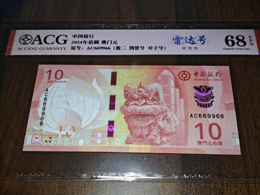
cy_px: 98
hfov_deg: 38.2
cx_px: 130
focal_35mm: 50
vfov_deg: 29.1
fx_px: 376
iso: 160
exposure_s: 1/100
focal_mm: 5.85
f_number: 1.63
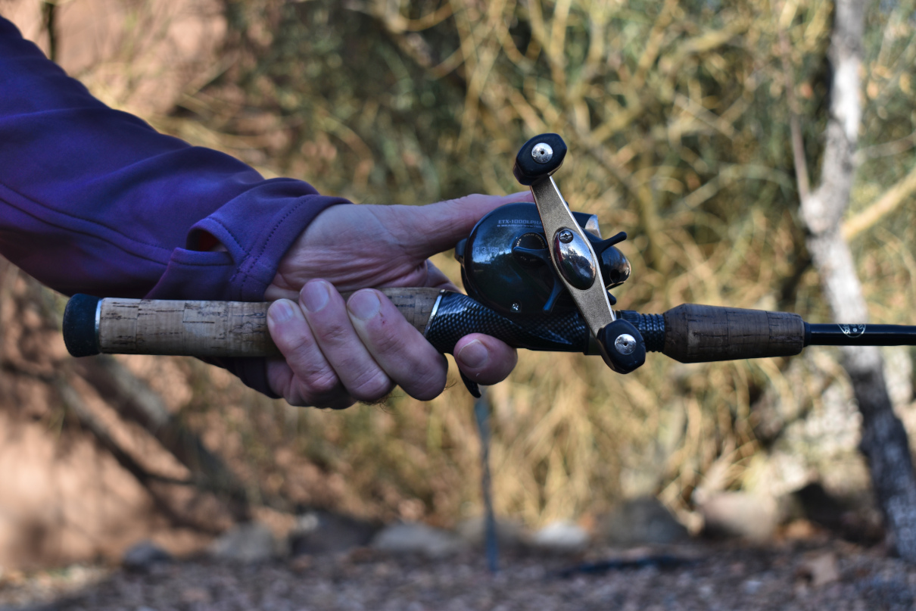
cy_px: 306
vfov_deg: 22.6
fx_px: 1527
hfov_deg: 33.4
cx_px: 458
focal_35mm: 60
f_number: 5
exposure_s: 1/160
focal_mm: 40
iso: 100
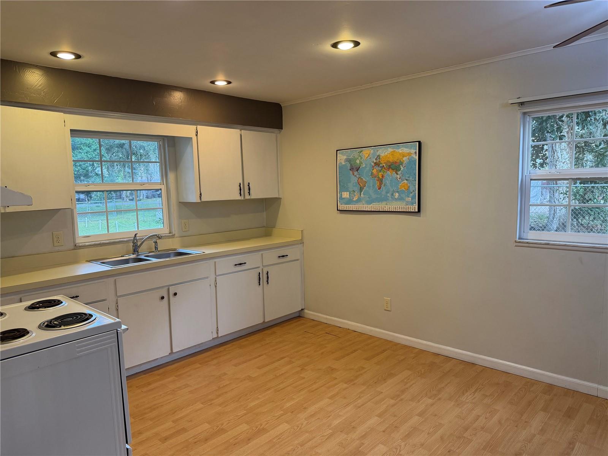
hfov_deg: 71.6
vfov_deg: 56.8
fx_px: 422
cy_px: 228
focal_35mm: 24
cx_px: 304
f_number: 1.78
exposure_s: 1/120
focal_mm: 6.76
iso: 200
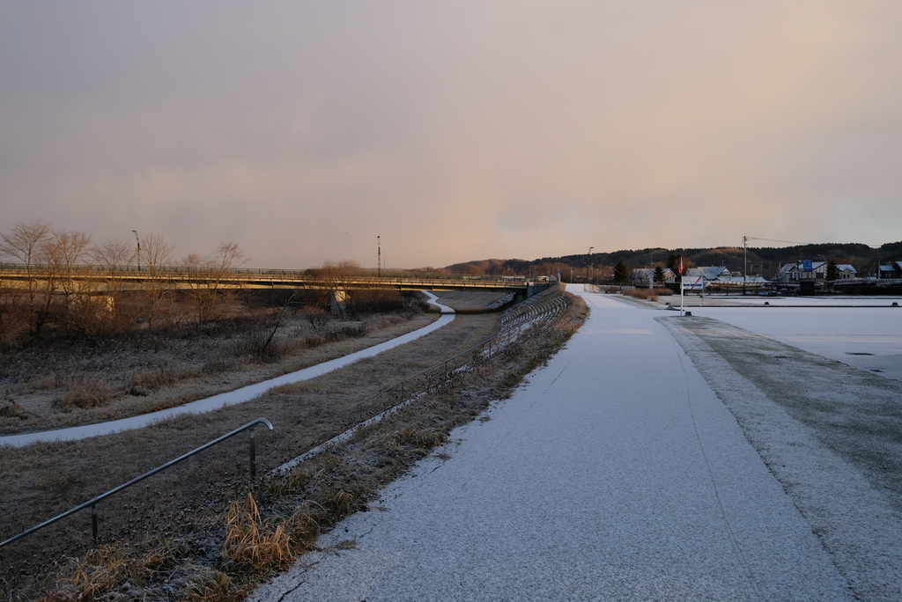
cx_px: 451
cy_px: 301
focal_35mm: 29
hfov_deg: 63.6
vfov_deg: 45.0
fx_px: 727
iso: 400
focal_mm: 19.1
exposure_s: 1/600
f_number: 5
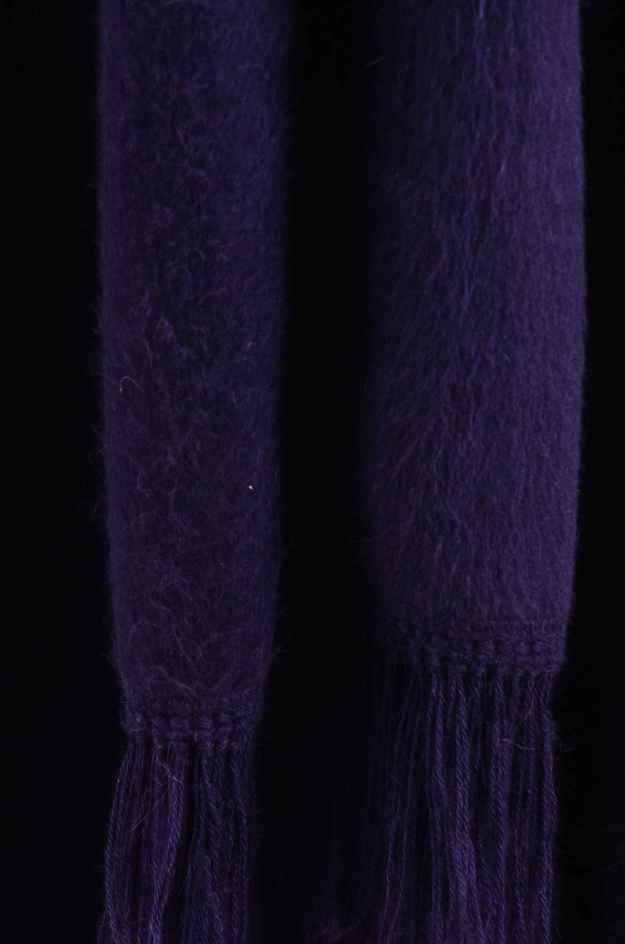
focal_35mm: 218
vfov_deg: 9.5
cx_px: 298
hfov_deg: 6.3
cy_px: 611
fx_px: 5693
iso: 160
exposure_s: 1/80
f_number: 7.1
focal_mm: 105
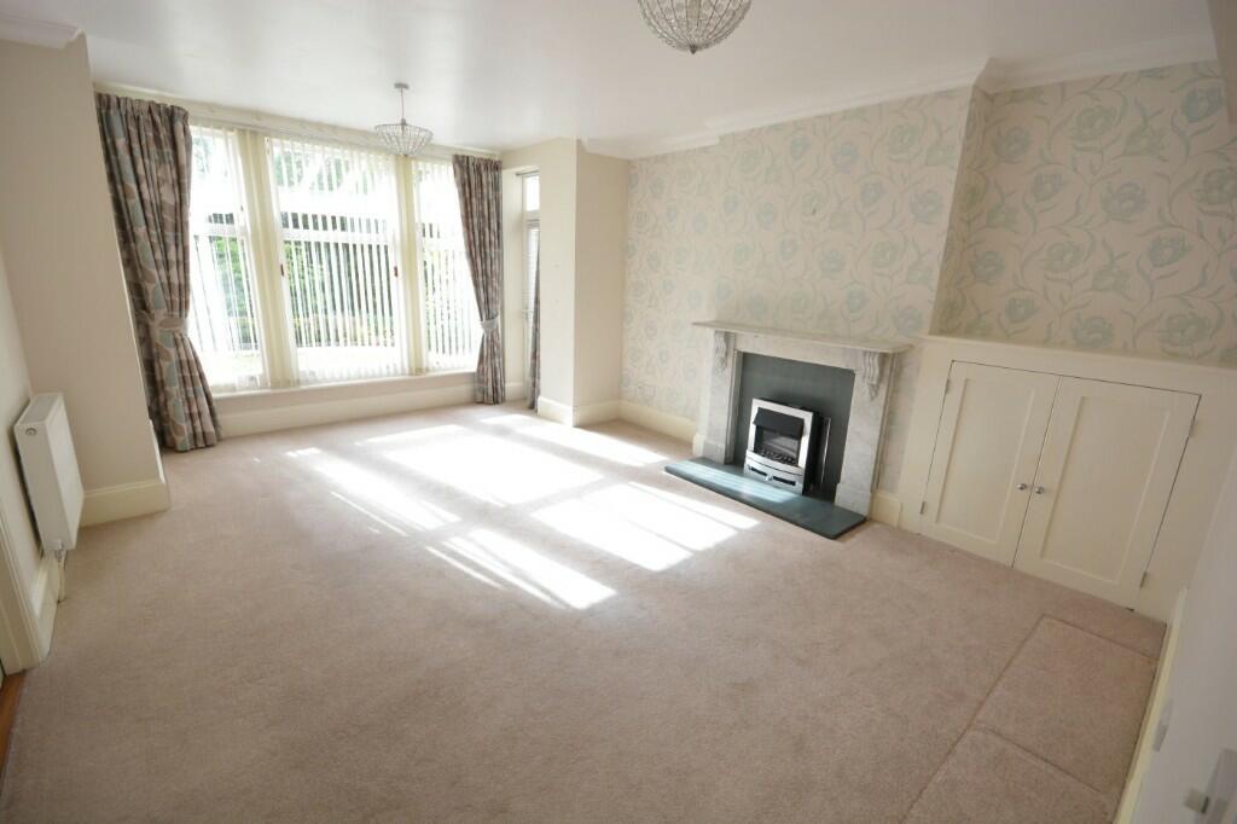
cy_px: 412
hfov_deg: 100.4
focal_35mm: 15
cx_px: 618
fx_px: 515
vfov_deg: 77.3
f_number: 8
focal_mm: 10
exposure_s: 1/50
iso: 400
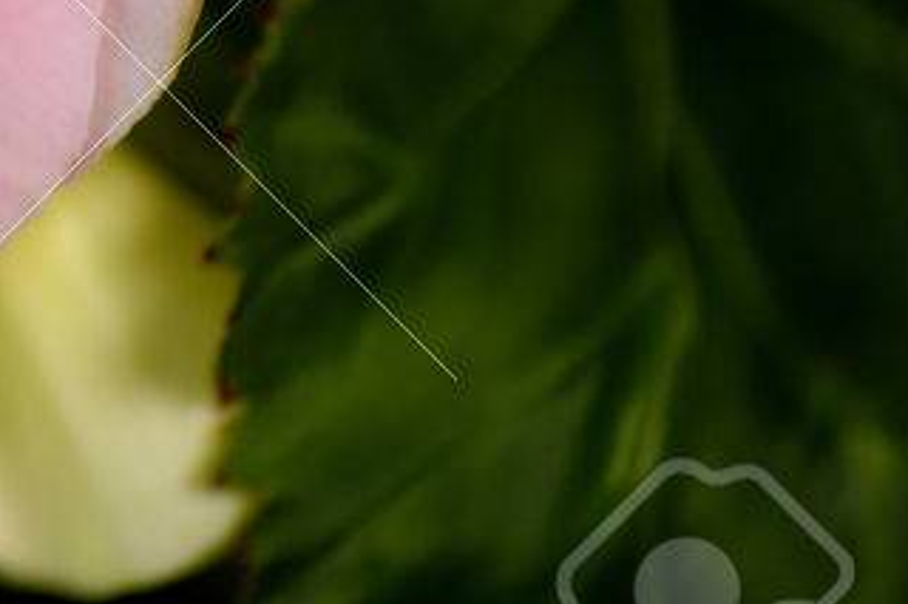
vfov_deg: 3.2
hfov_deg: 4.8
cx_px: -882
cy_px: -549
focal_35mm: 427
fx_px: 10764
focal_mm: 105
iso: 100
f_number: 2.8
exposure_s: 1/1250
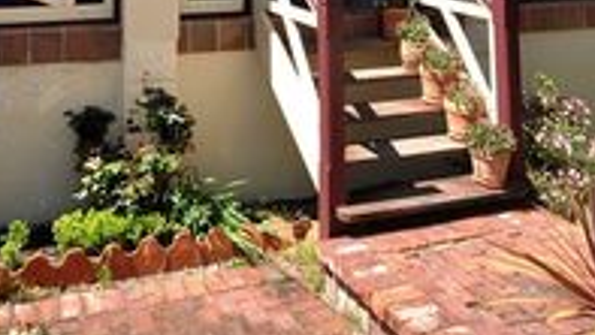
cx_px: 217
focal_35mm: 41
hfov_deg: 48.6
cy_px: -128
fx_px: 651
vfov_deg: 24.3
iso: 200
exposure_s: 1/200
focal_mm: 11
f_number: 10
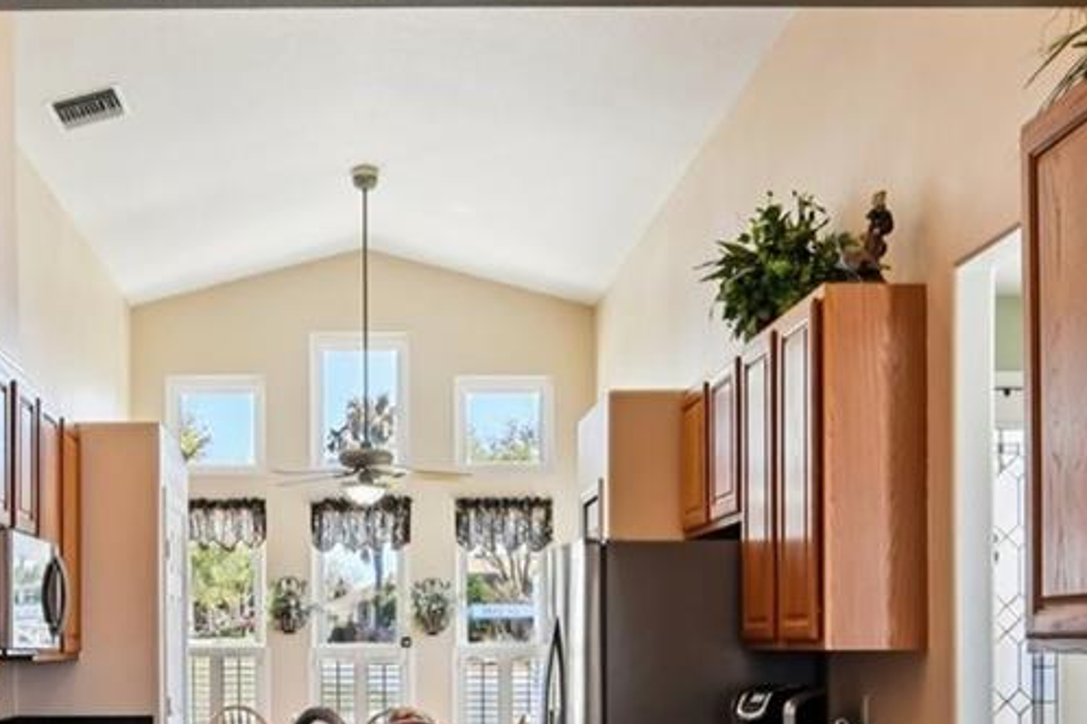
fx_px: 1359
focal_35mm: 45
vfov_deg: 28.5
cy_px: 676
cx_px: 354
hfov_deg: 42.9
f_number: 8
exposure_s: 1/20
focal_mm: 14
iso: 400
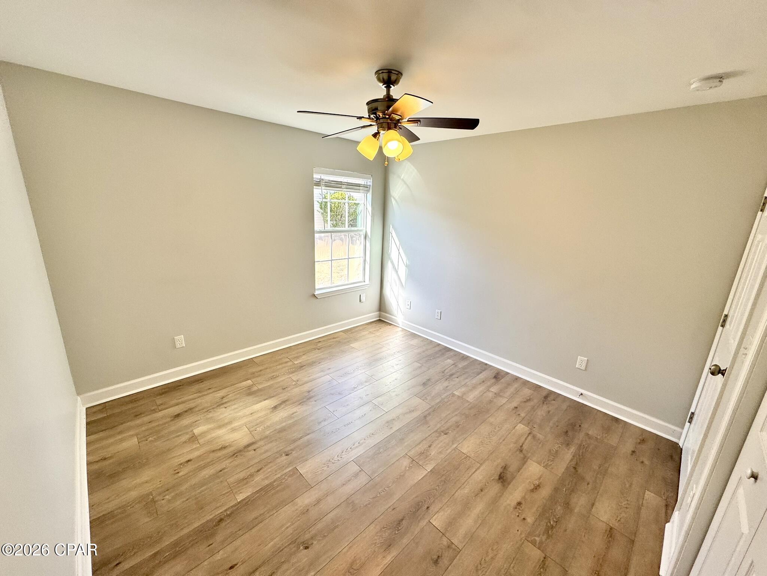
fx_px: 310
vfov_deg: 85.7
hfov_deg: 102.1
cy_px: 288
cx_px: 384
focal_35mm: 14
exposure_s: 1/149
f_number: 2.2
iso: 40
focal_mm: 2.22
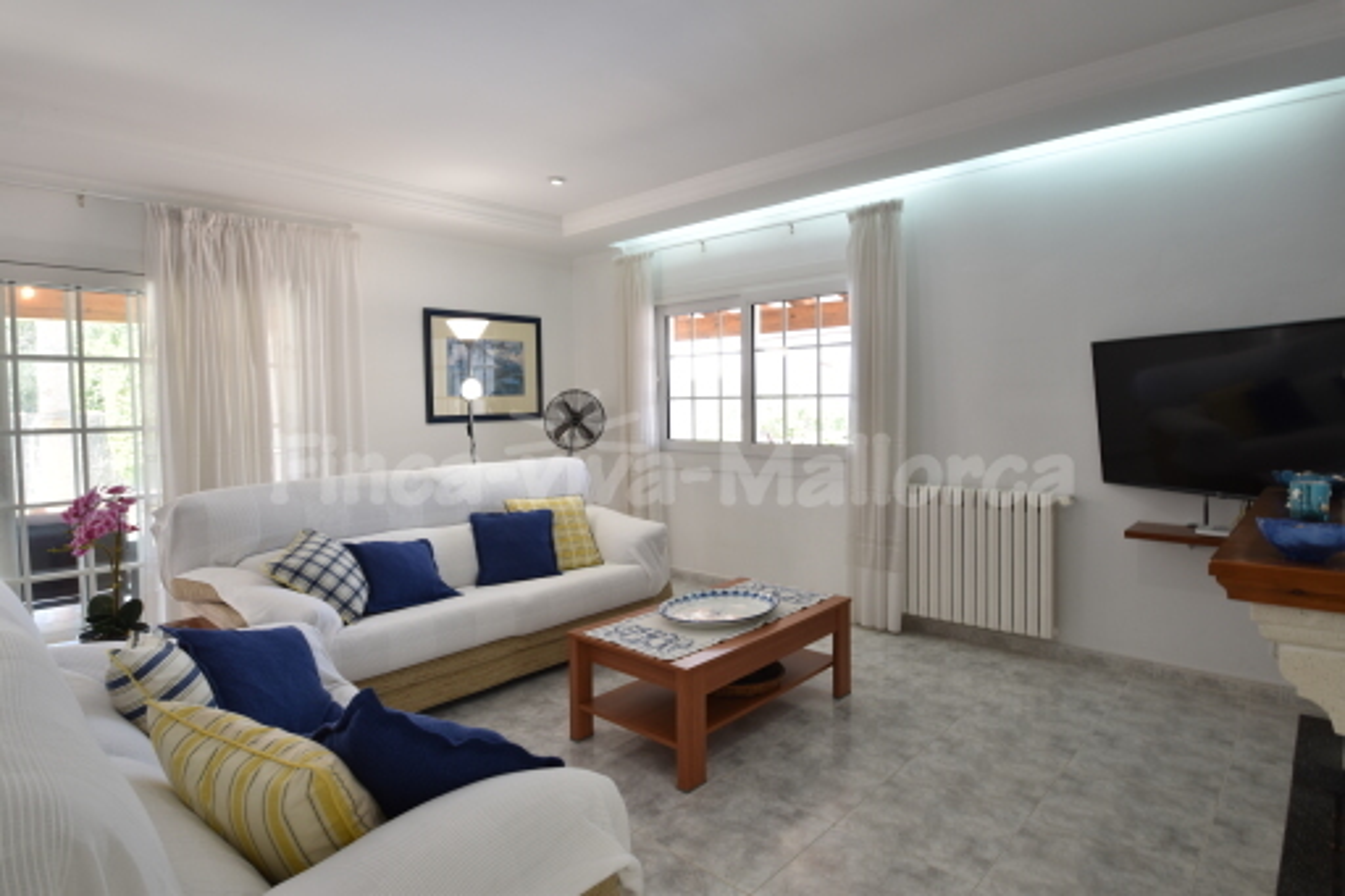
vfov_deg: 67.3
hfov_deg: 90.0
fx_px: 672
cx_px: 672
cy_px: 448
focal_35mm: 18
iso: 100
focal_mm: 12
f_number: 9
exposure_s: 1/5
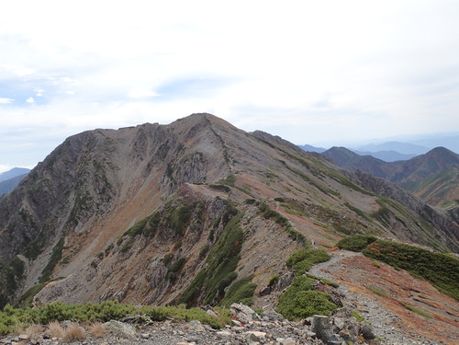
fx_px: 424
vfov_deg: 44.2
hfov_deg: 56.8
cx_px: 230
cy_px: 172
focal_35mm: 32
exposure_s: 1/125
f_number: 9
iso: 100
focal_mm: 5.87
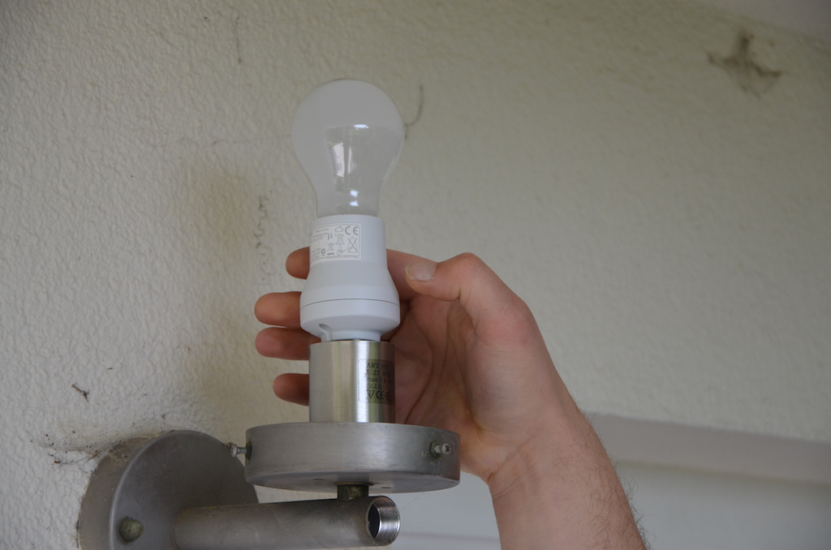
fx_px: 2764
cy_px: 275
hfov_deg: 17.1
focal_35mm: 120
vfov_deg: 11.4
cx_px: 416
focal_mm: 80
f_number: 5.3
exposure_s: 1/250
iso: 450
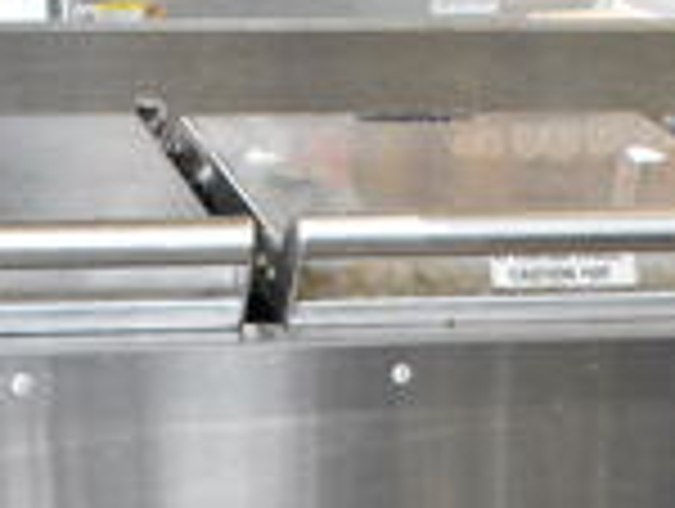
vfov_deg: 11.0
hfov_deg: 15.2
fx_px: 2519
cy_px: 818
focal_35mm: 129
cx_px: 243
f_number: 5.6
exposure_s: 1/200
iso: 6400
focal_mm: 22
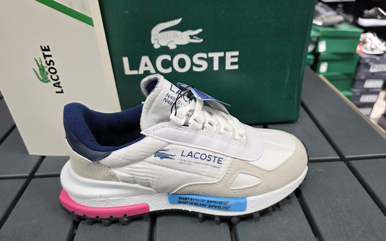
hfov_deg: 72.5
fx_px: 263
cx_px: 192
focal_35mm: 25
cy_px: 131
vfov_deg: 49.2
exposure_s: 1/100
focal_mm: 6.3
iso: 160
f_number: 1.7
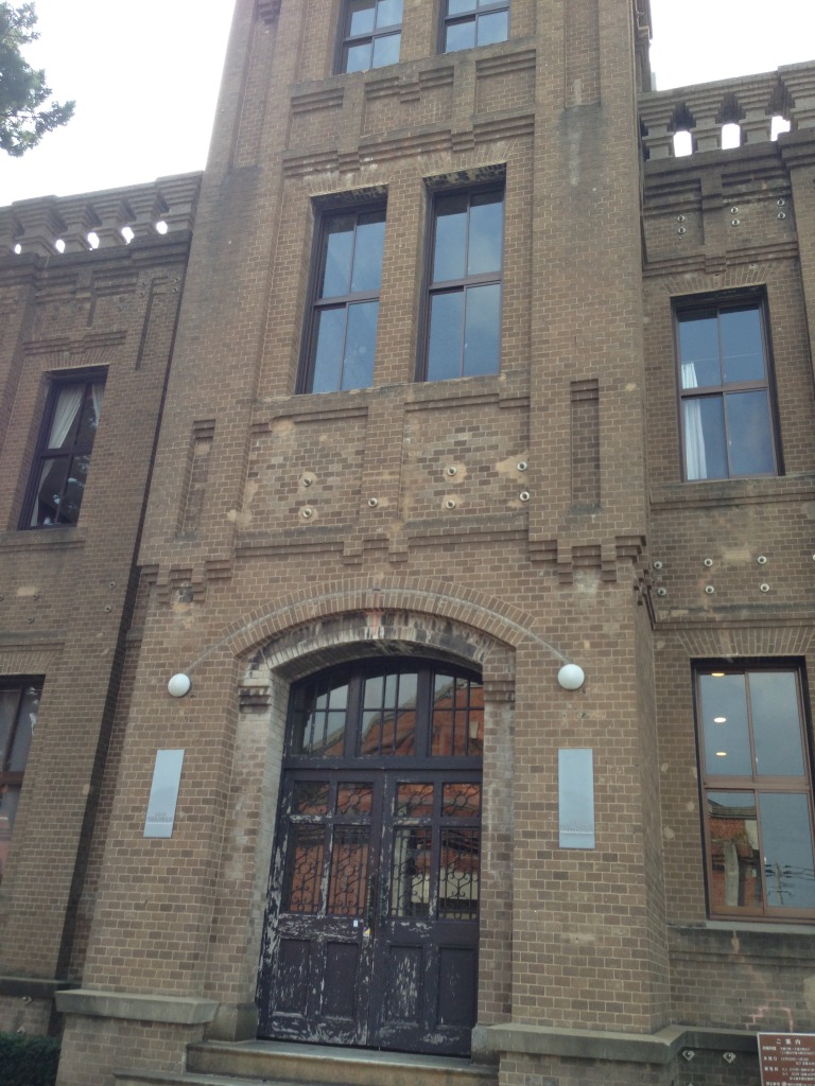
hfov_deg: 42.9
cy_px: 543
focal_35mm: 33
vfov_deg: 55.4
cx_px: 408
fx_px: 1036
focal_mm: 4.13
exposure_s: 1/321
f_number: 2.4
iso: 50
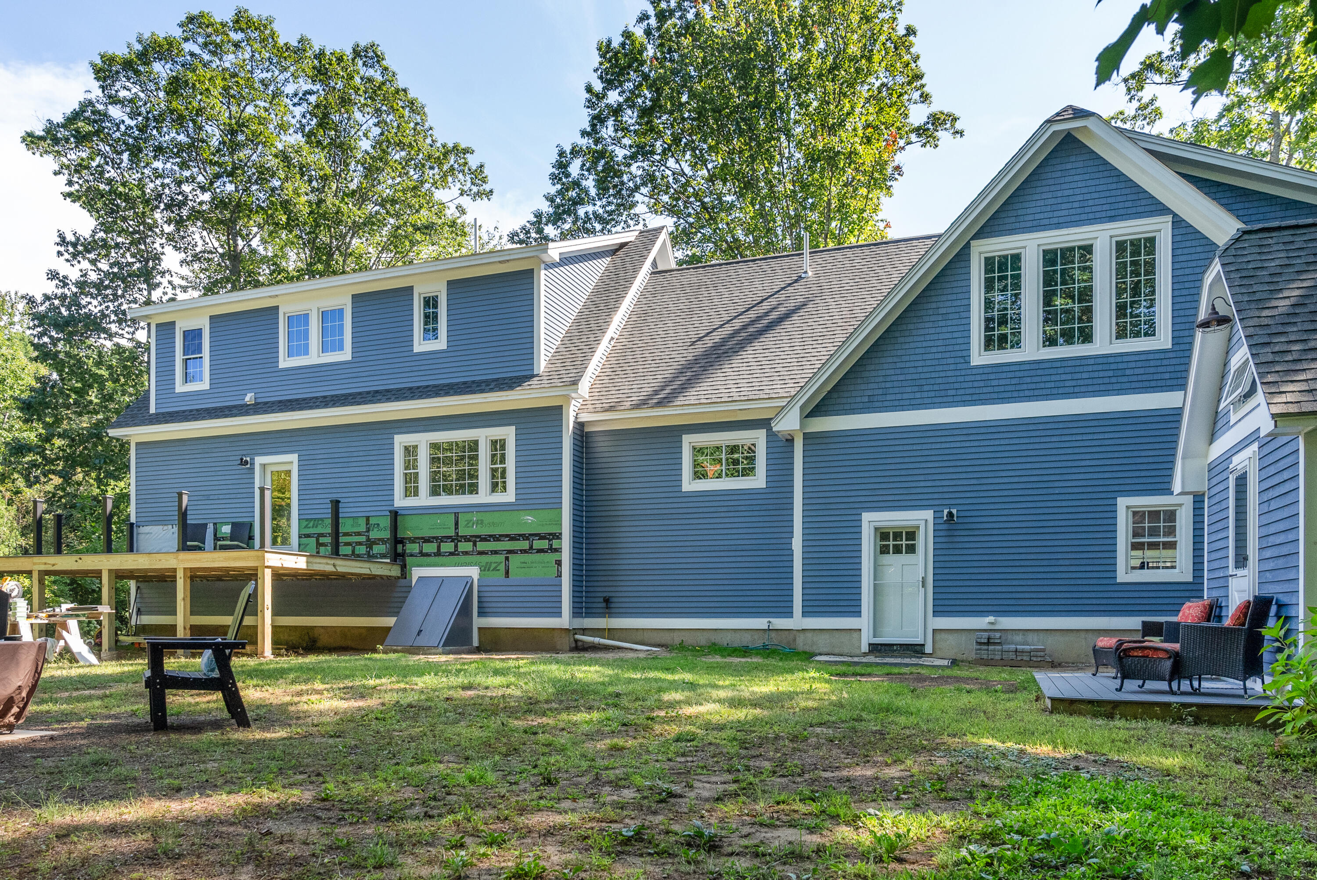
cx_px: 658
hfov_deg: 73.7
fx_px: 878
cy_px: 440
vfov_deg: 53.2
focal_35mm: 24
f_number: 7.1
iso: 640
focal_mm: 24
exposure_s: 1/400
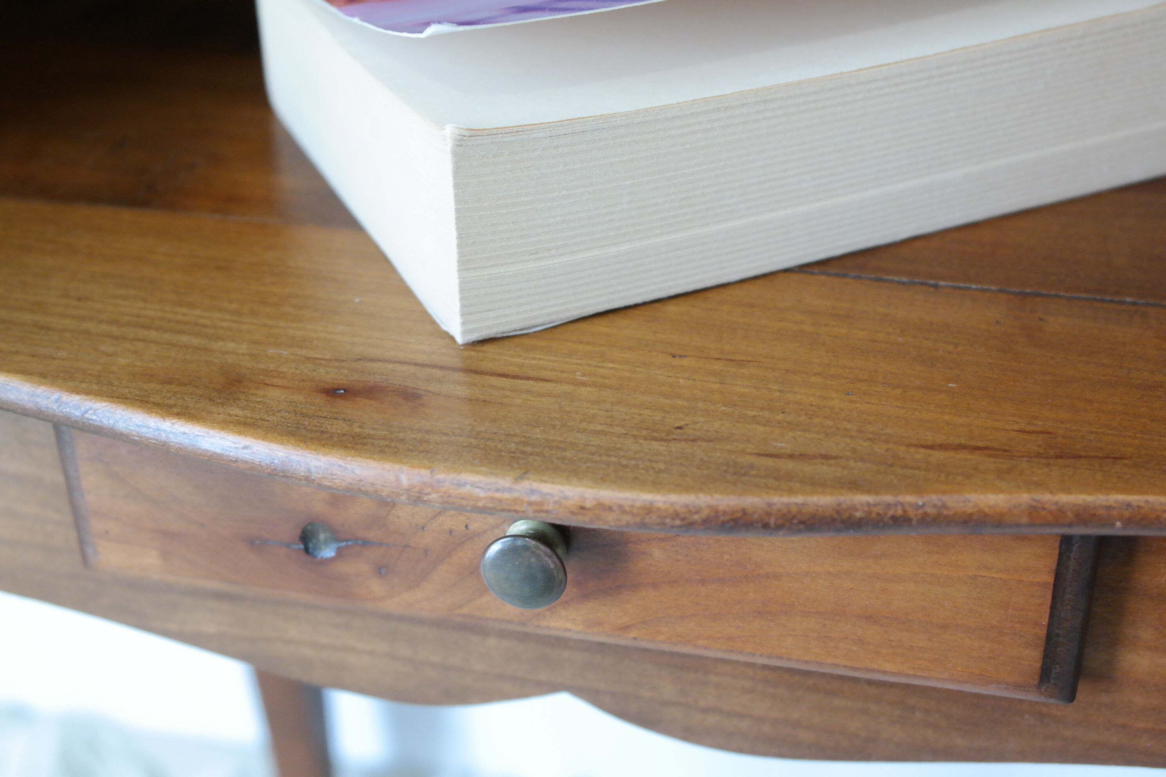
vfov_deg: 23.4
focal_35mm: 58
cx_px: 583
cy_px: 388
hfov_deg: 34.5
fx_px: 1878
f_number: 5.6
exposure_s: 1/25
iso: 1600
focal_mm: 38
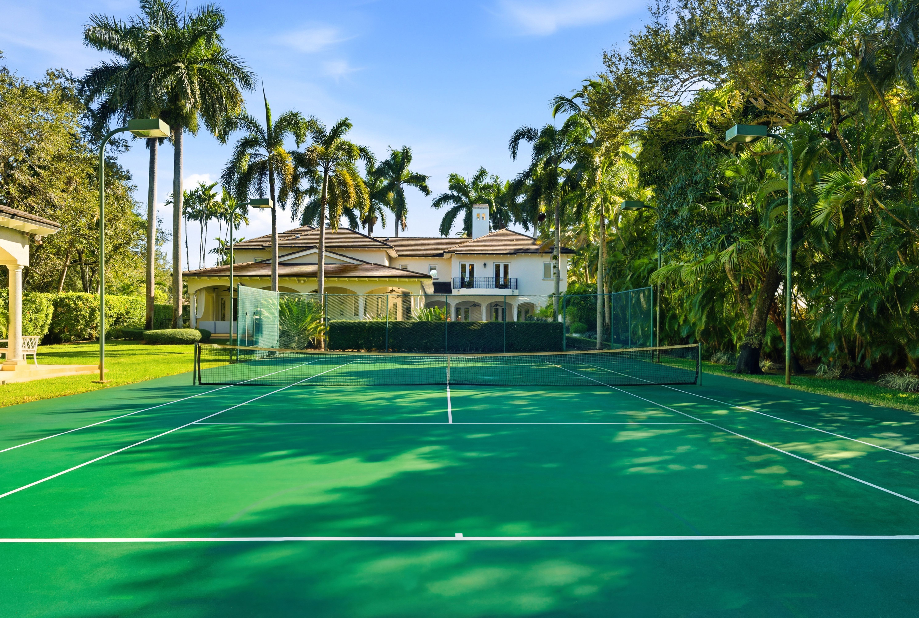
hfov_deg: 73.6
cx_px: 460
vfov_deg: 53.4
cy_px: 309
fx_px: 614
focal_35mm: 24
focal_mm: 24
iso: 320
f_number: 8
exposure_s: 1/4000
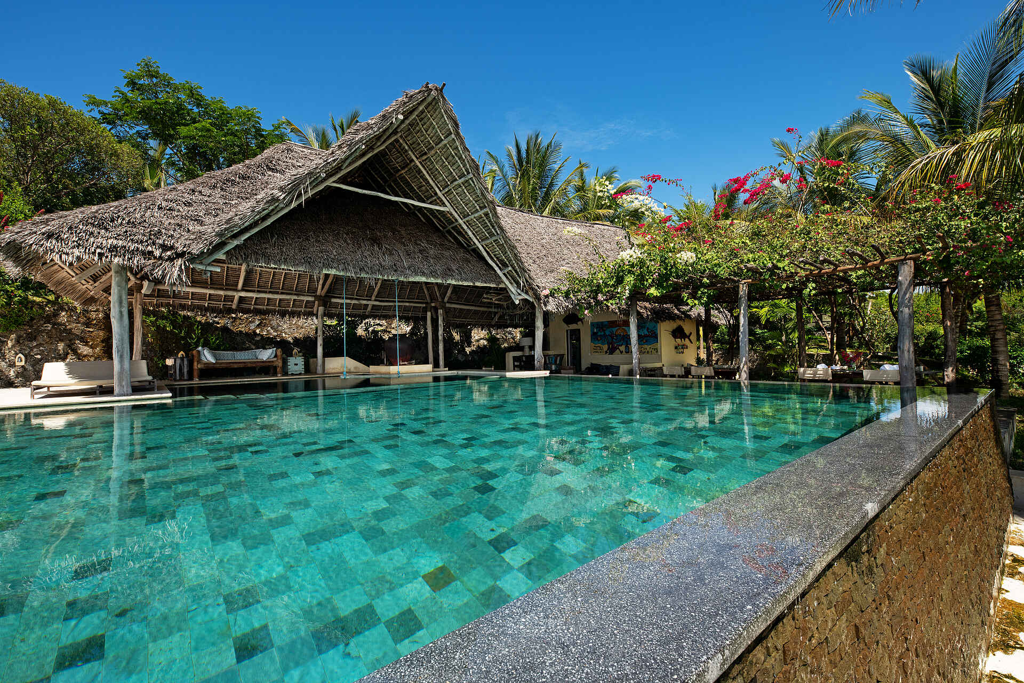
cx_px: 512
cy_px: 342
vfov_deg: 73.7
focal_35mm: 16
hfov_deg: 96.7
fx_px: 455
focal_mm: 16
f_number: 11
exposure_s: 1/80
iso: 200
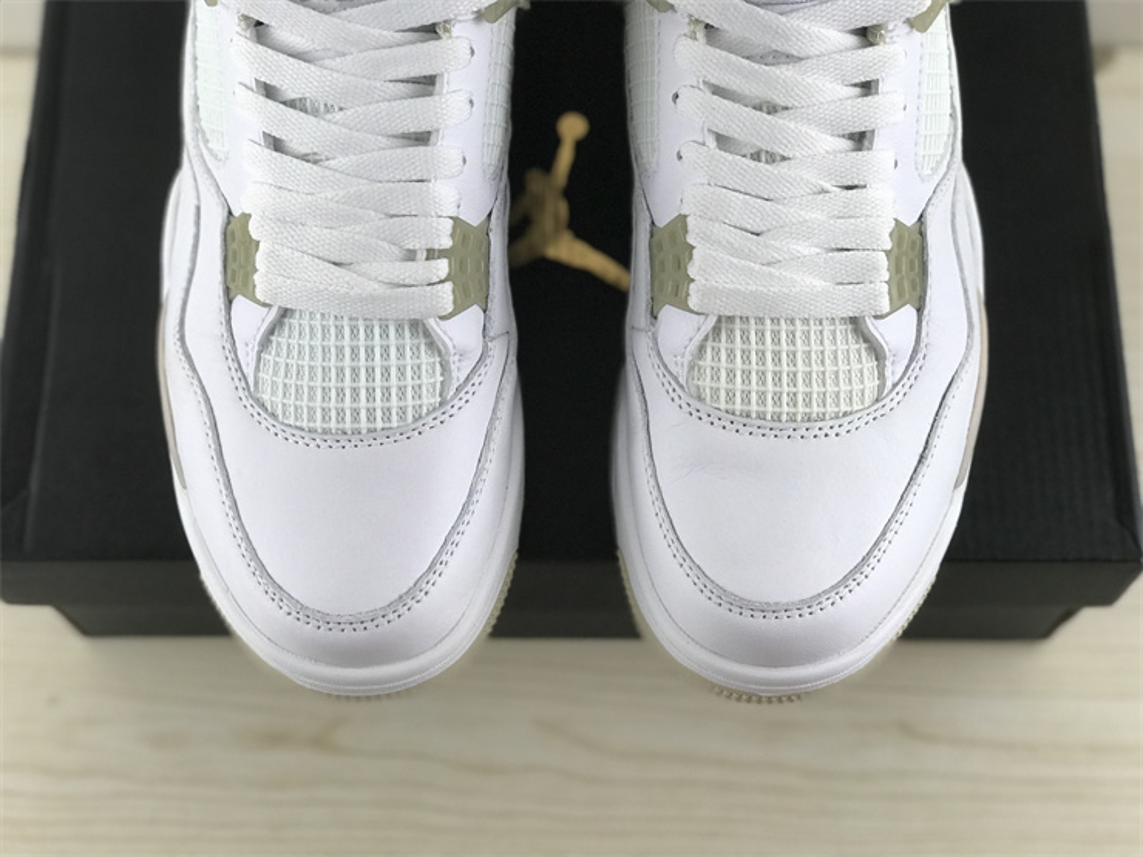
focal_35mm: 57
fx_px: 1882
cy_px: 428
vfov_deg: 25.7
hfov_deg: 33.8
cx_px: 572
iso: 50
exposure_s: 1/50
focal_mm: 6.6
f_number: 2.8
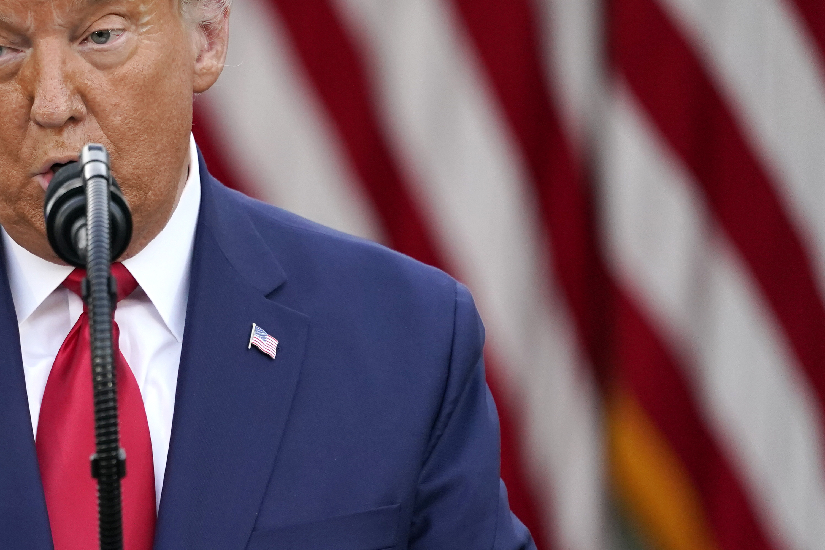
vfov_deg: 1.1
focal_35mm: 1202
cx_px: 50
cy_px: 288
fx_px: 27545
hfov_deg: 1.7
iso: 2000
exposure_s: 1/400
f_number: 6.3
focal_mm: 600
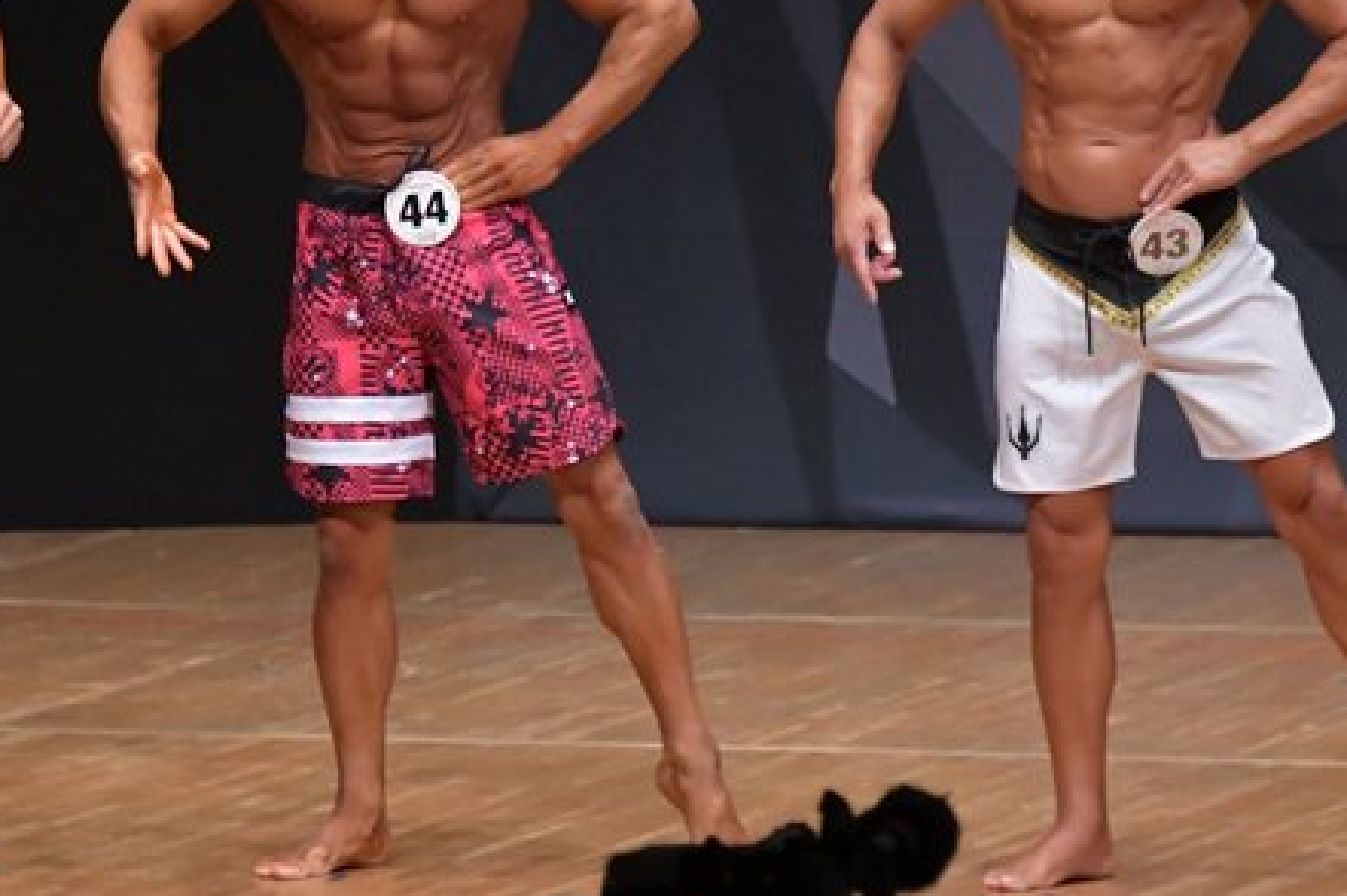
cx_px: 309
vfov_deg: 2.7
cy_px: 350
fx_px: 18694
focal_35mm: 500
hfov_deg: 4.1
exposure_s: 1/400
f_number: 5.6
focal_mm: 190
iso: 6400
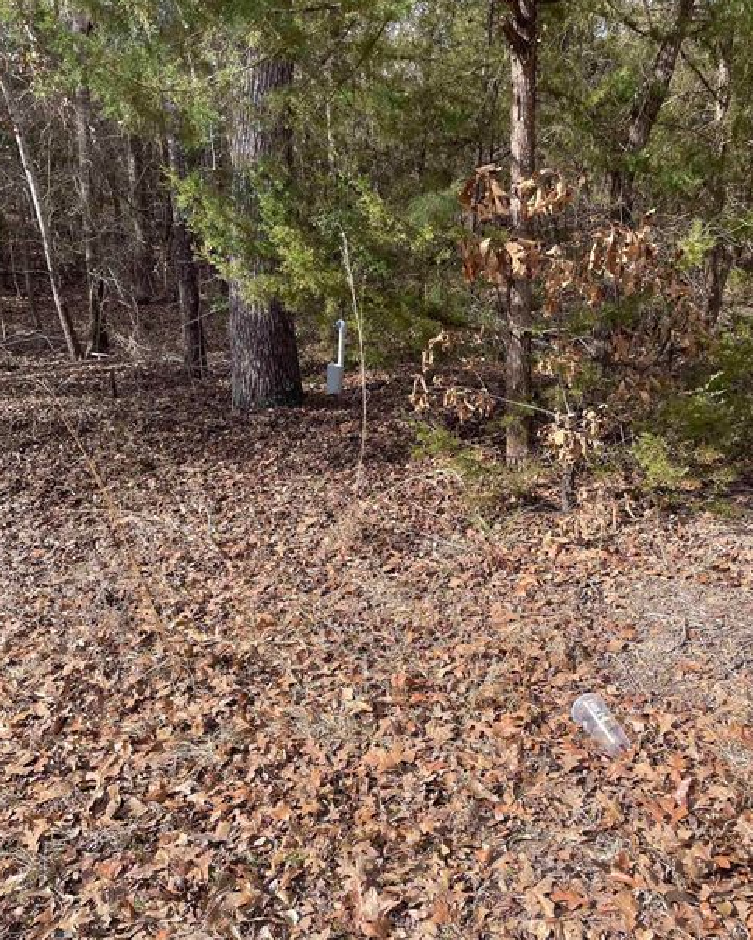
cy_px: 491
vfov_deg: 62.2
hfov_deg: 51.6
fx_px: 779
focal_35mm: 28
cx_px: 373
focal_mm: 4.2
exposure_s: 1/1319
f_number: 1.6
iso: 32
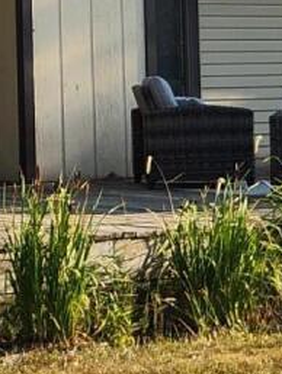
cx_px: -224
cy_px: 0
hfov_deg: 8.1
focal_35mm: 178
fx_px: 1930
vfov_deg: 11.0
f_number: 1.8
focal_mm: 5.4
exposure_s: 1/1148
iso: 20
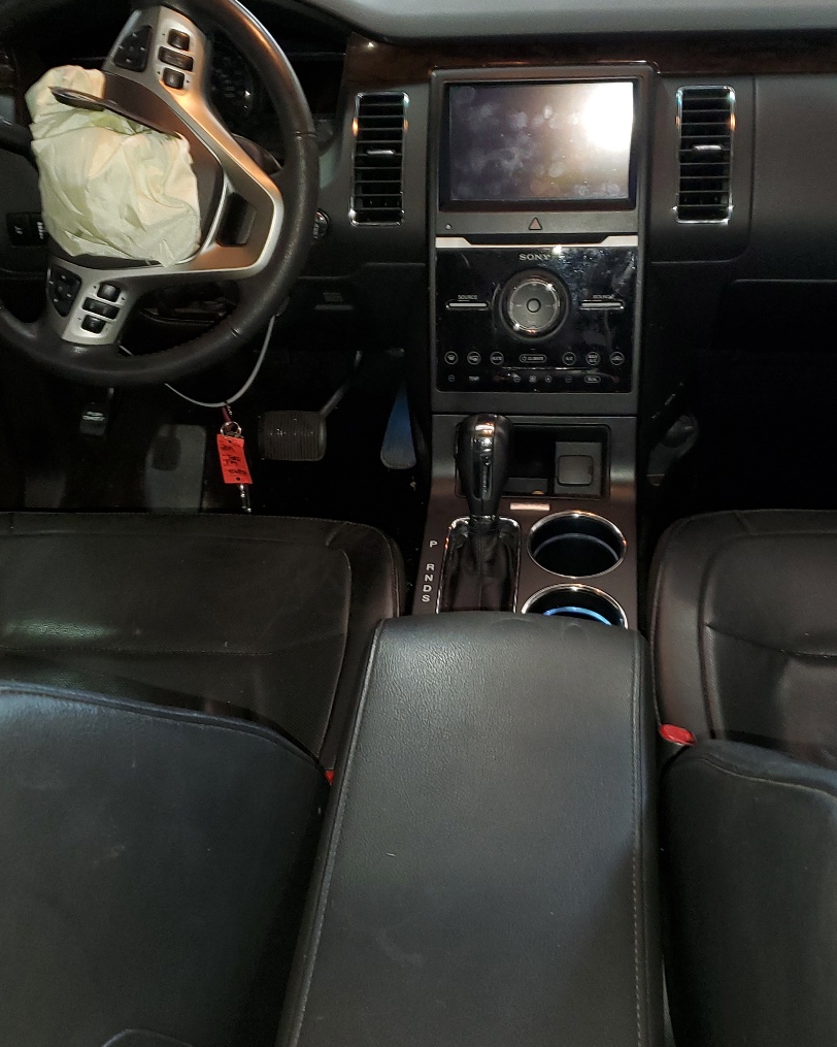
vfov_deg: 45.8
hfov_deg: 37.3
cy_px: 534
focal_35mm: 40
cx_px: 448
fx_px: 1239
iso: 104
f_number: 1.5
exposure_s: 1/24
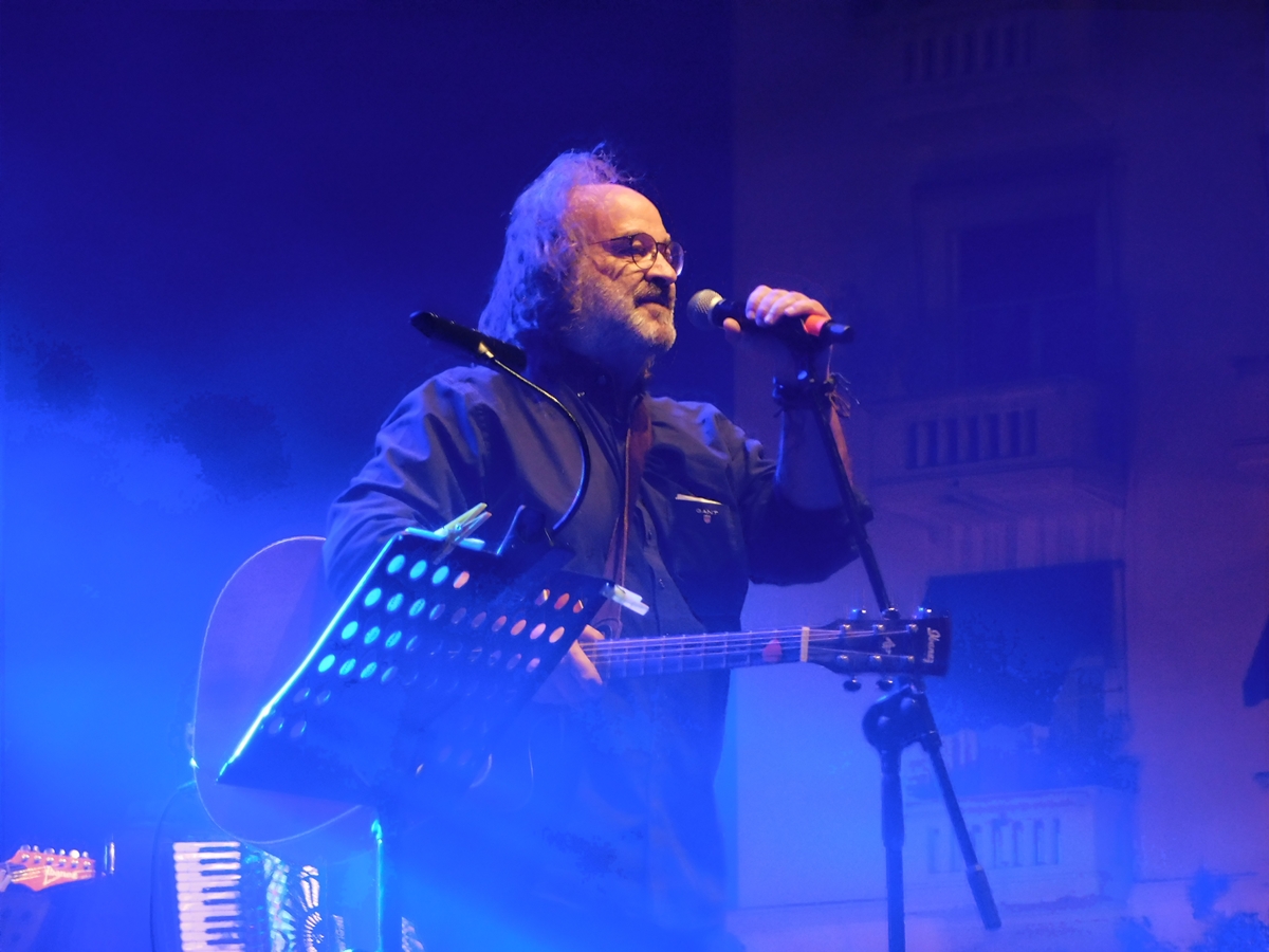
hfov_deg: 11.6
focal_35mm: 170
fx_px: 6232
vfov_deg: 8.7
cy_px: 476
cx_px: 634
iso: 800
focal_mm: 30.1
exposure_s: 1/30
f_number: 5.3
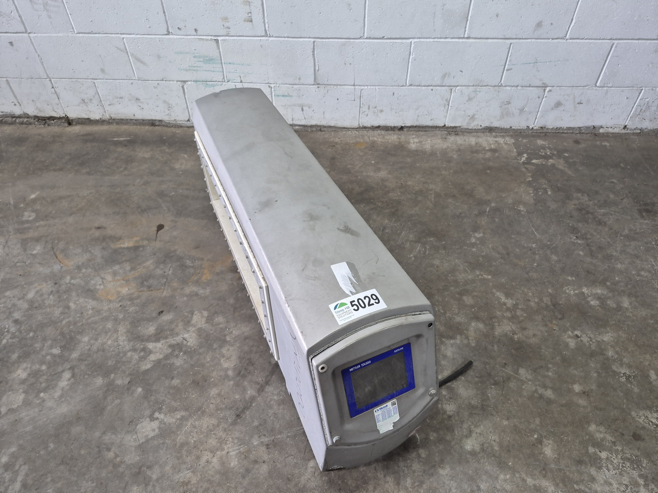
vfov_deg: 58.9
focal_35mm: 23
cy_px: 246
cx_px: 329
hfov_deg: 73.9
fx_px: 437
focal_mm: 5.4
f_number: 1.8
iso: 250
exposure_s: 1/120
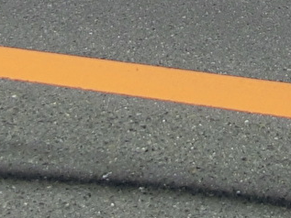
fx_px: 1009
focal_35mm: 120
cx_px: 319
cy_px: -403
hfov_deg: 16.0
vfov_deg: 9.9
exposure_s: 1/320
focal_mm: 4.06
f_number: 6.9
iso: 80
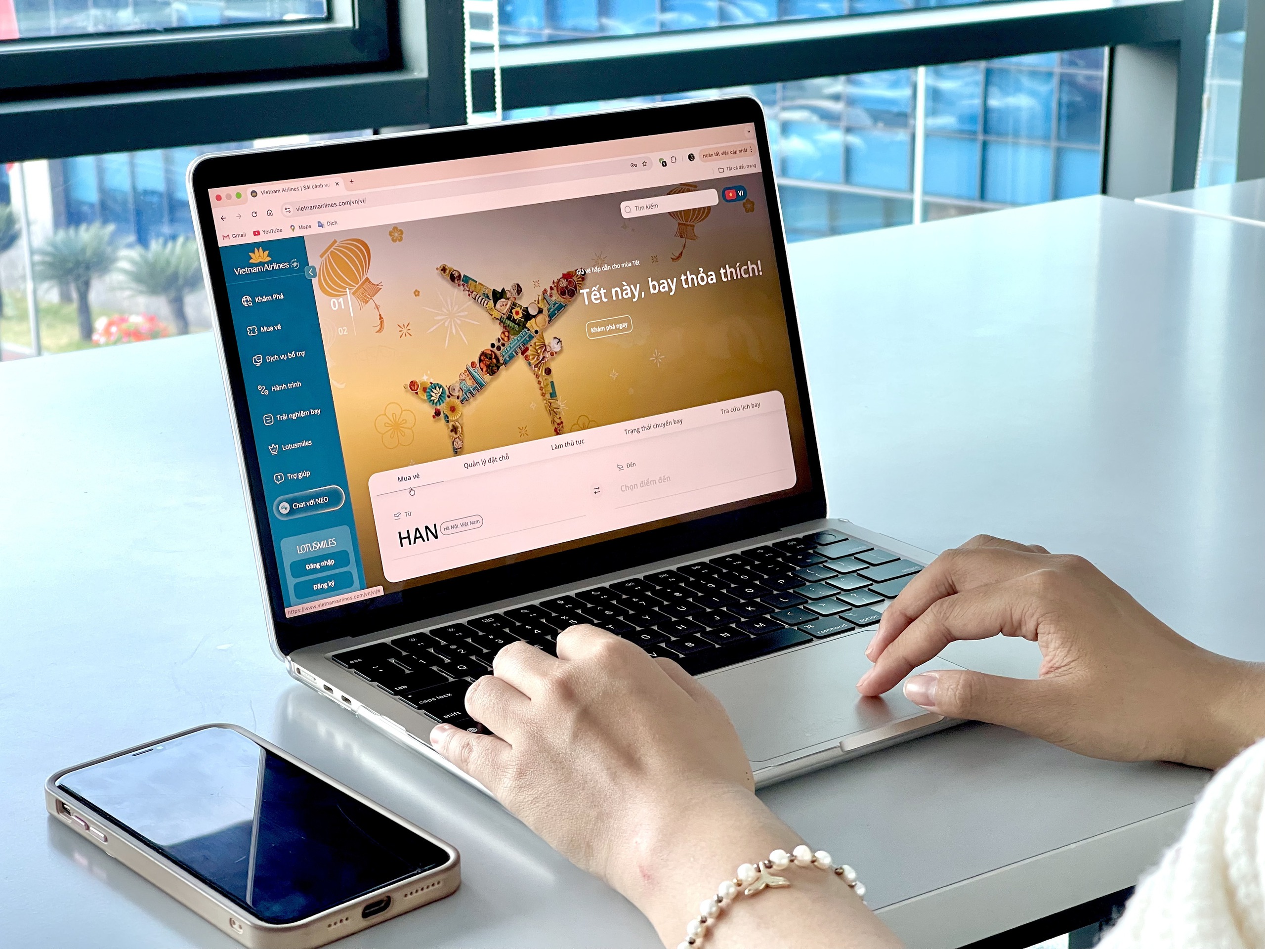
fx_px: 2339
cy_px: 474
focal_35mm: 64
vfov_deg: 22.9
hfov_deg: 30.3
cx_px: 632
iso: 100
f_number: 2.2
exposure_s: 1/100
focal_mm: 7.5
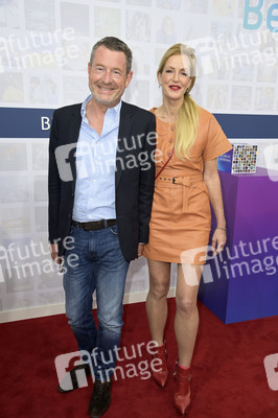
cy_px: 209
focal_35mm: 32
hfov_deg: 41.0
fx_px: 371
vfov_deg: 58.8
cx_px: 139
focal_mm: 32
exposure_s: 1/125
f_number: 7.1
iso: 640
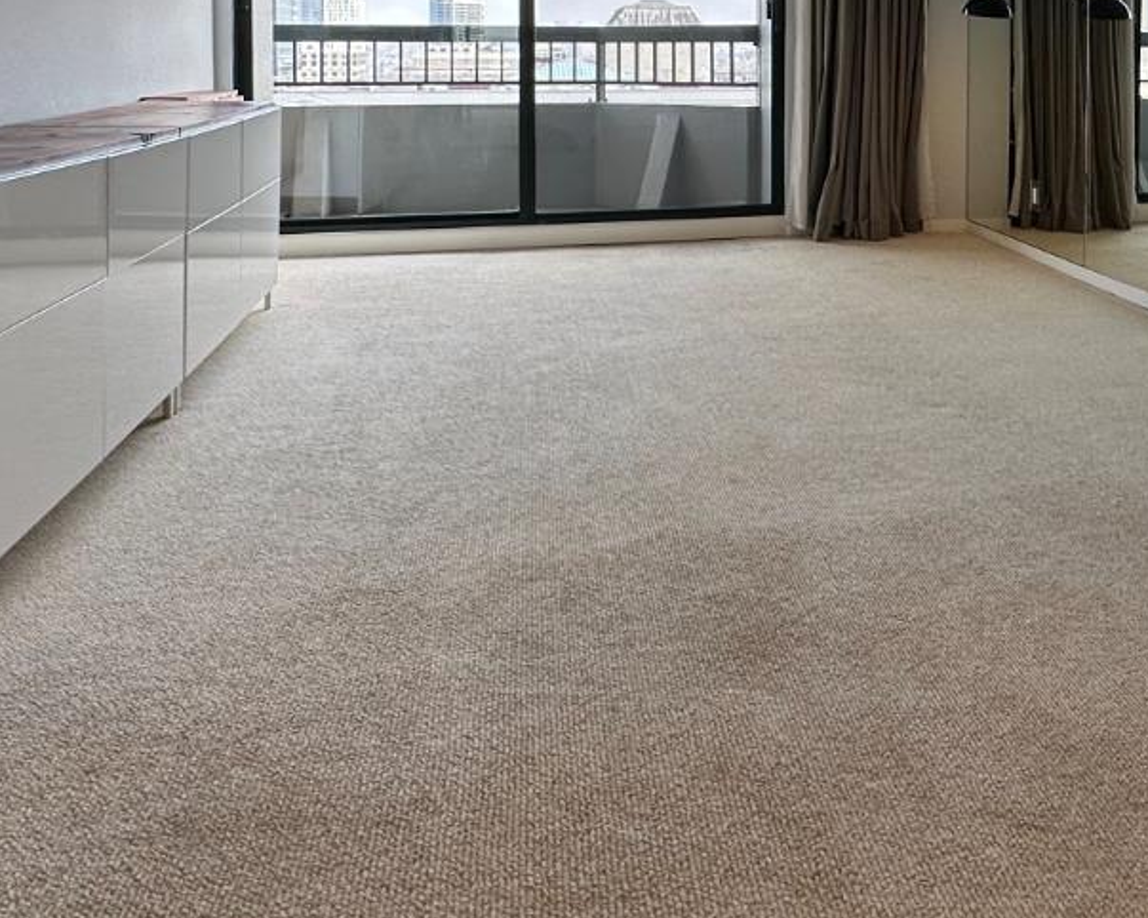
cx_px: 864
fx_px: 1155
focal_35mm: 34
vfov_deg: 40.0
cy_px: 87
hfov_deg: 50.6
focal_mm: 2.22
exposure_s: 1/186
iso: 40
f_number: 2.2
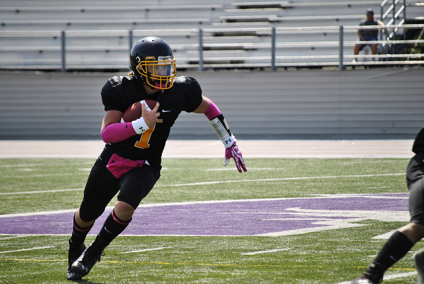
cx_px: 212
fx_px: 3538
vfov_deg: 4.6
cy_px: 142
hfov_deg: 6.9
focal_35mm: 300
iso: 200
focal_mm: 200
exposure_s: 1/500
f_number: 5.6
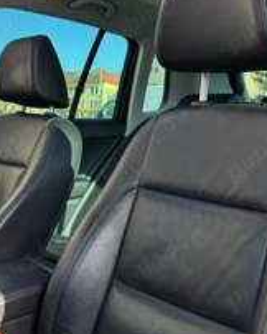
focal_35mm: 50
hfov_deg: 29.6
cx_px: 56
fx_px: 495
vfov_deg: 37.4
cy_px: 160
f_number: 1.6
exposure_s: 1/172
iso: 50
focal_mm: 5.96
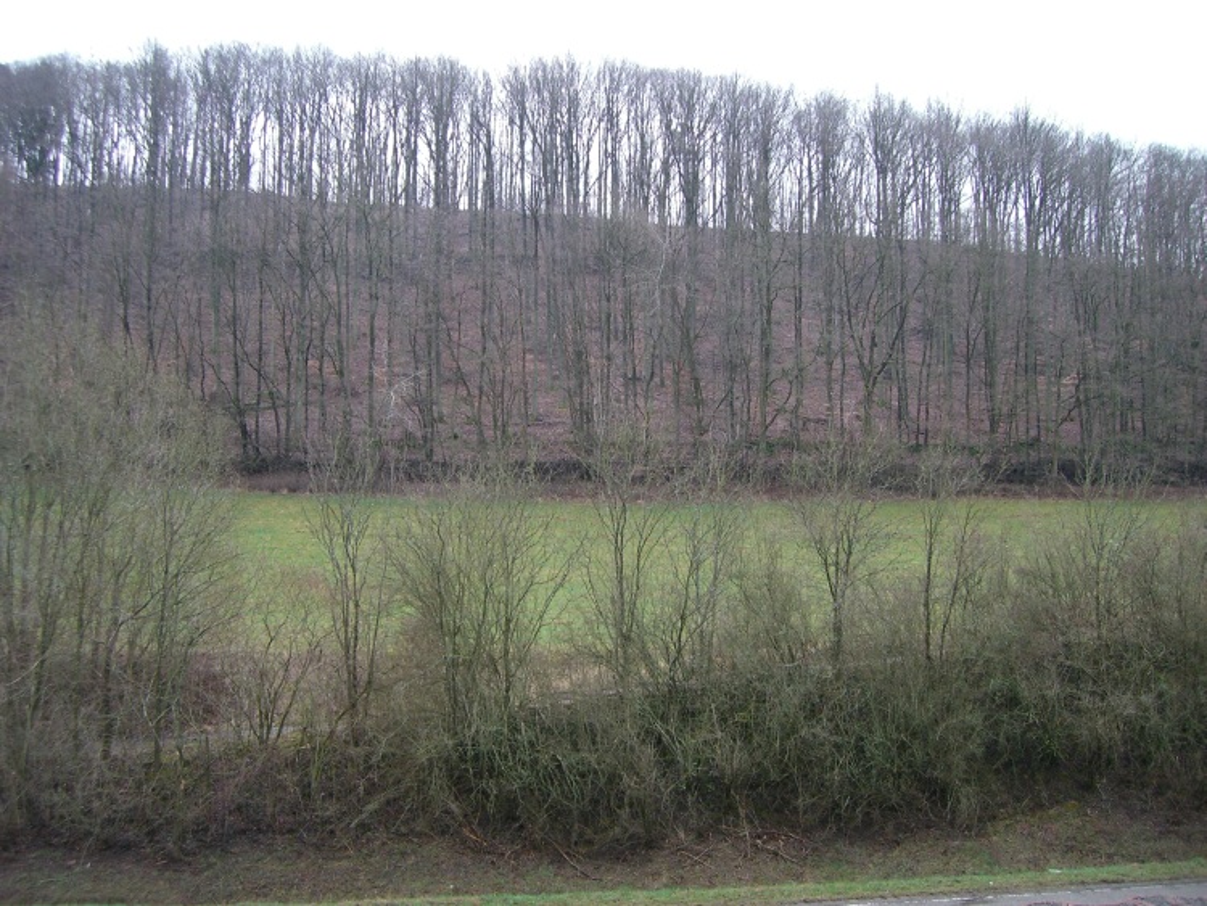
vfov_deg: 37.7
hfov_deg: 49.0
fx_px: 1325
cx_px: 604
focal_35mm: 38
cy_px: 453
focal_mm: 6.2
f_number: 2.7
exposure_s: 1/80
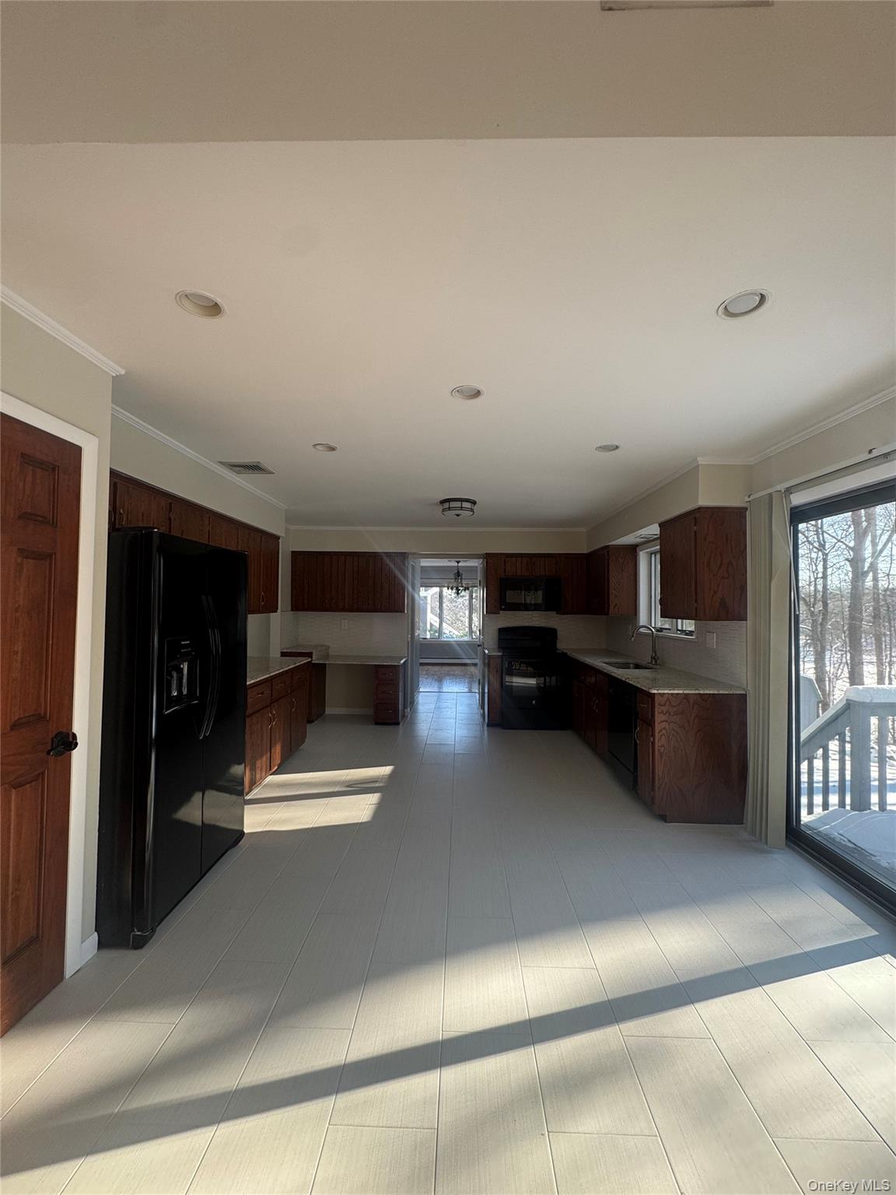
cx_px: 448
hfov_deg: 85.7
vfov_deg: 102.1
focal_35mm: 14
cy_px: 598
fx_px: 483
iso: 100
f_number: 2.2
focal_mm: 2.22
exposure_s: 1/99
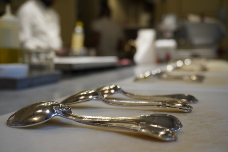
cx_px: 114
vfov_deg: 29.9
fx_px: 285
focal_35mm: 45
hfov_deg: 43.6
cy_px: 76
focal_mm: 30
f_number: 5
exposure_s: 1/60
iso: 640
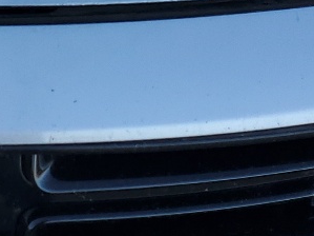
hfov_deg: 13.9
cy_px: -57
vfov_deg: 10.5
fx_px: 1260
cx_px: -21
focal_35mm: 139
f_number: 1.5
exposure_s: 1/500
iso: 50
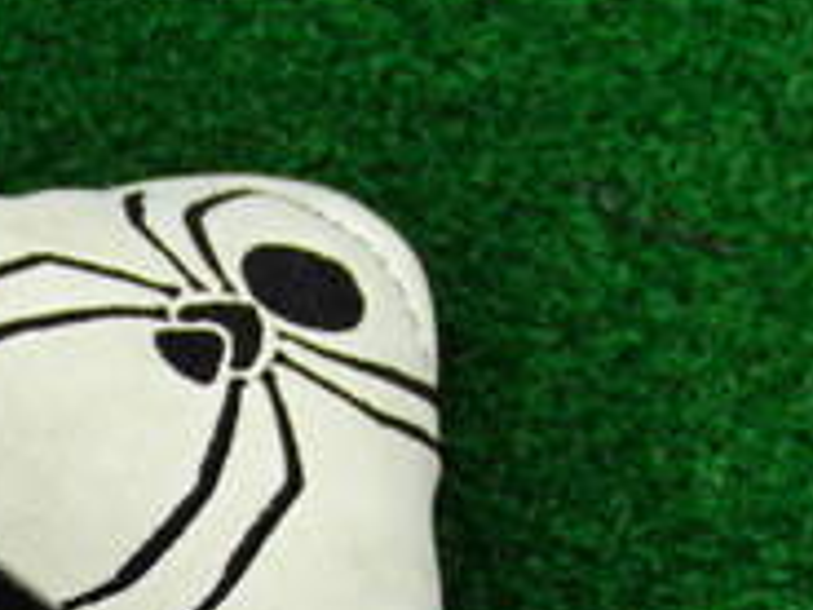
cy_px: 747
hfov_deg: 15.0
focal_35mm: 129
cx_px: 4
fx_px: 3030
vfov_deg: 11.3
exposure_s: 1/80
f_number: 3.6
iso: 400
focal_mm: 6.42
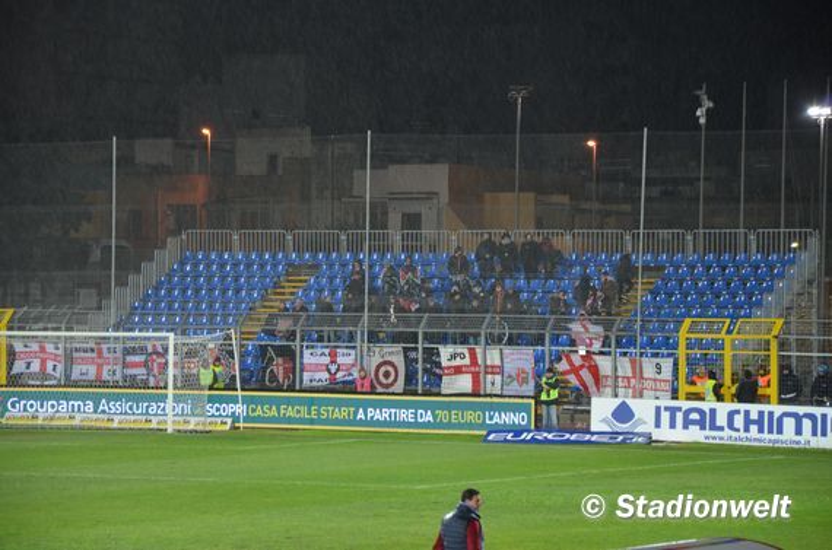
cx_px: 416
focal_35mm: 158
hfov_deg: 13.1
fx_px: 3631
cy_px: 275
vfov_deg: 8.7
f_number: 5.6
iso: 800
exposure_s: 1/50
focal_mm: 105
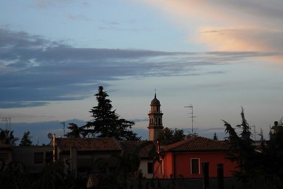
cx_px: 150
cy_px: 67
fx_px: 802
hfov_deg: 20.0
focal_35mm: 102
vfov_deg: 13.4
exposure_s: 1/250
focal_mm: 52
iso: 200
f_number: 4.5
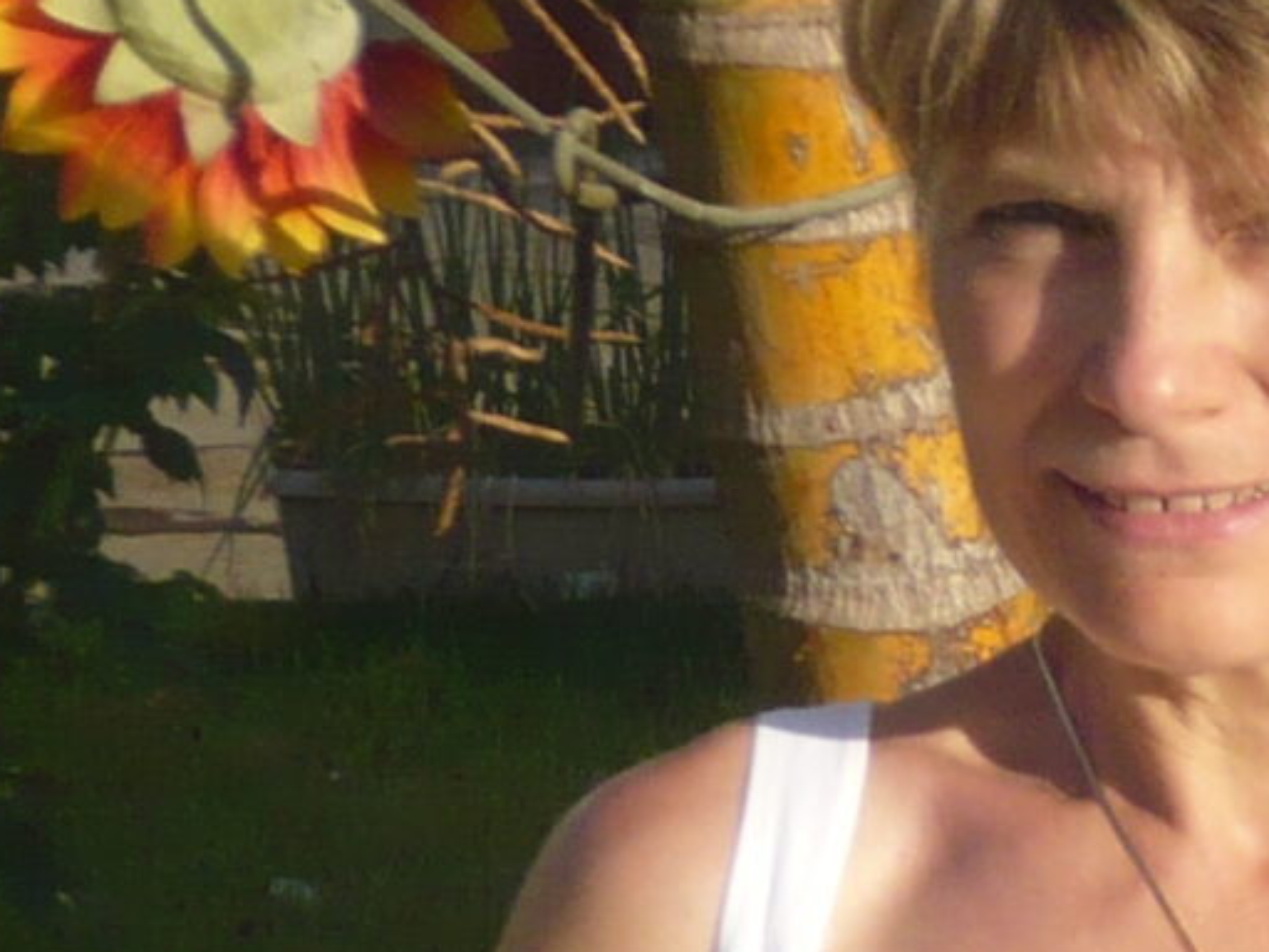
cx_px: 1908
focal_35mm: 315
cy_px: 627
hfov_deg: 6.2
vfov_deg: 4.7
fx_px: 11548
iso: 100
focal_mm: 10.4
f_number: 3.8
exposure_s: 1/640
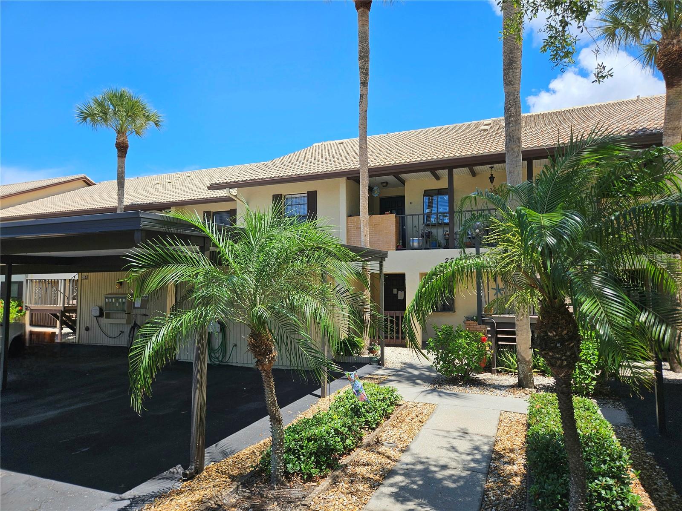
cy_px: 256
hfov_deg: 73.9
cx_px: 341
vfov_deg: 58.9
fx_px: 453
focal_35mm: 23
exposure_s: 1/1429
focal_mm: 5.4
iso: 25
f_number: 1.8
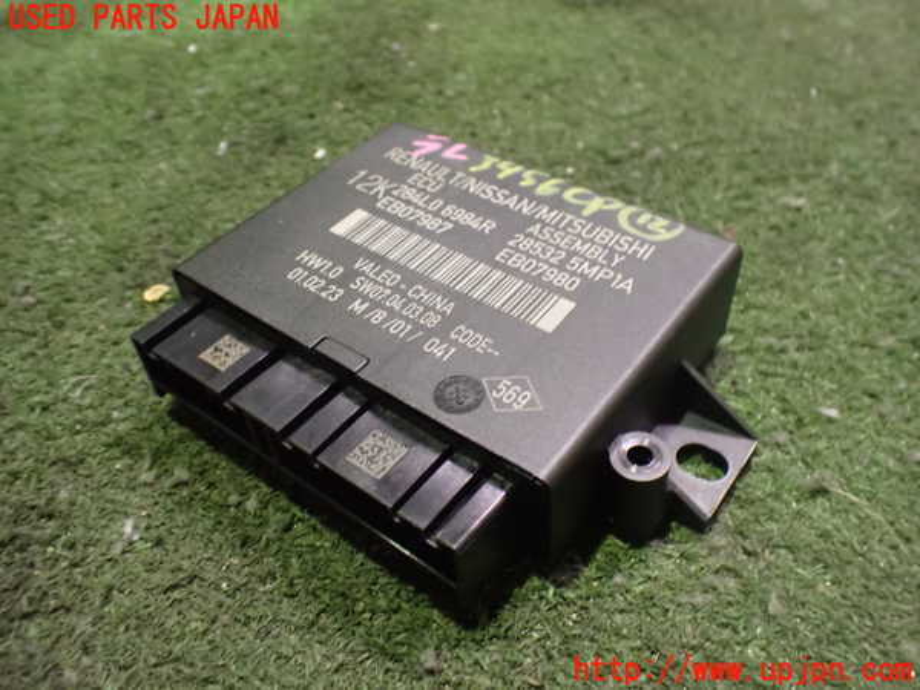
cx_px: 460
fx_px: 797
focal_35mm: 30
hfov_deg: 60.0
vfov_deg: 46.8
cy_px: 345
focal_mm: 5.4
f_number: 2.3
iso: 1250
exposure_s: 1/30
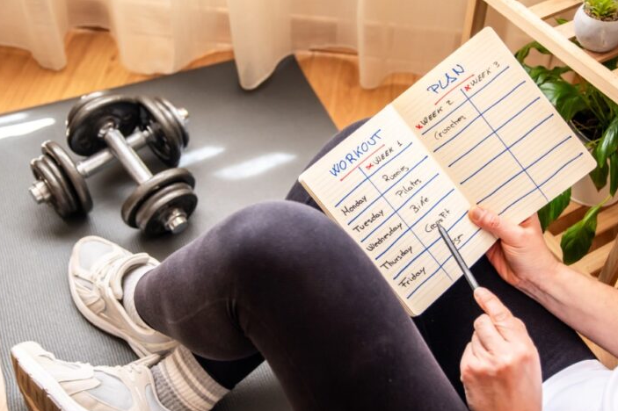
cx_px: 329
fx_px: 806
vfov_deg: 28.6
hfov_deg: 41.9
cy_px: 195
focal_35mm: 47
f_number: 2.8
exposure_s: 1/100
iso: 500
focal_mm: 29
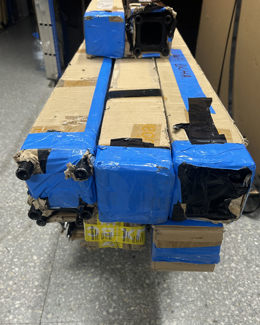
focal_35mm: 28
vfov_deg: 62.2
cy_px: 168
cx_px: 129
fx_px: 269
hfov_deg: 51.5
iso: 160
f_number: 1.5
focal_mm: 5.7
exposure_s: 1/50
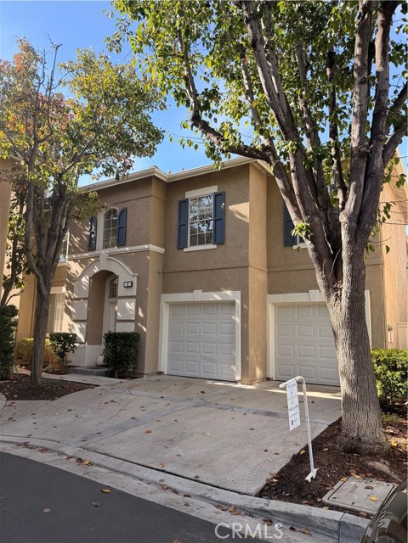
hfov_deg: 56.8
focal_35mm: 24
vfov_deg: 71.6
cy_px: 272
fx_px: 377
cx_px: 204
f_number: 1.78
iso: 100
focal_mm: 6.76
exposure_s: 1/1122
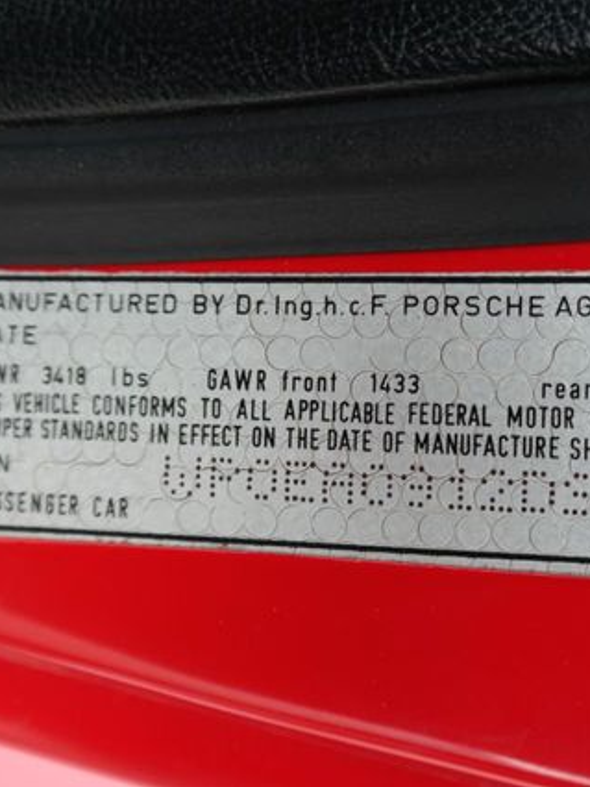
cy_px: 394
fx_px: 954
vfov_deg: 44.8
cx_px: 453
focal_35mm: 42
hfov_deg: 33.6
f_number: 3.5
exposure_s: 1/80
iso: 200
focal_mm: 19
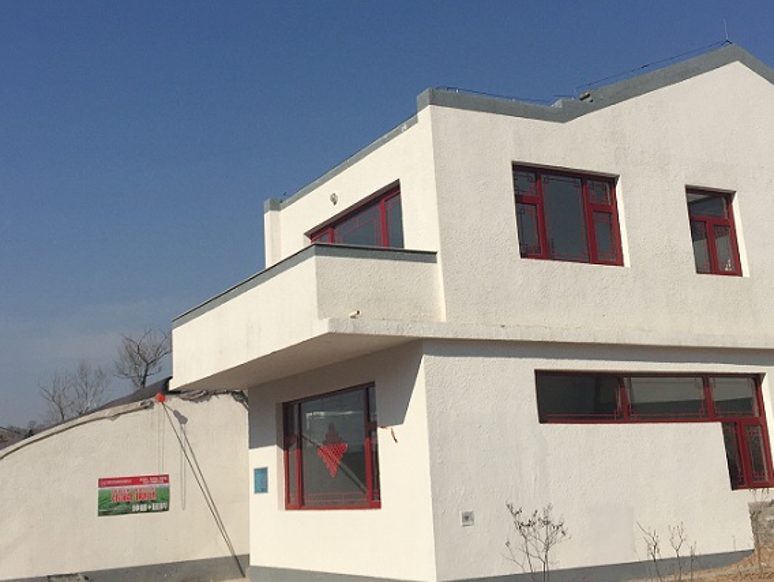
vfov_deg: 32.1
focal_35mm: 45
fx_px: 1007
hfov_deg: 42.0
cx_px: 384
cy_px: 222
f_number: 2.2
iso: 32
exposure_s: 1/4950
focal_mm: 4.15
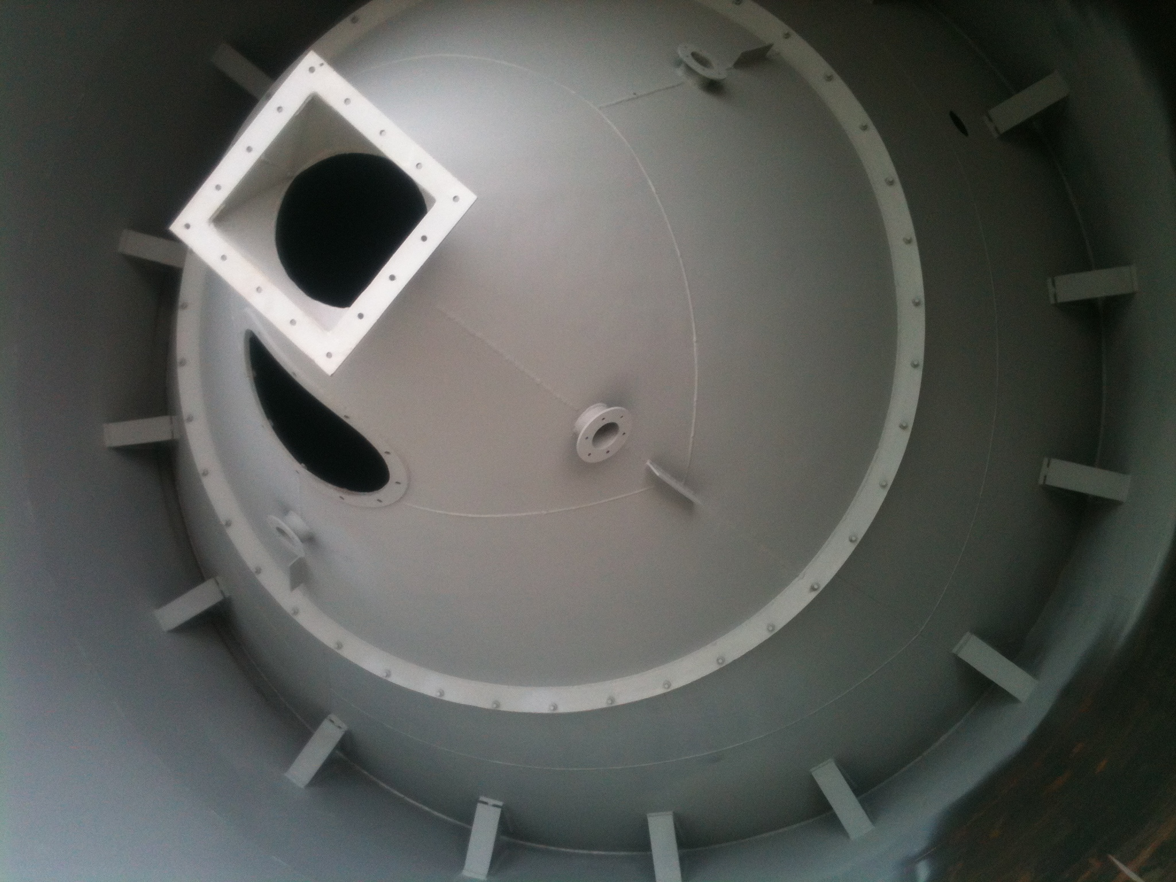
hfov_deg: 52.6
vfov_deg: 40.7
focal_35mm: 35
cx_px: 588
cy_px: 441
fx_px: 1189
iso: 64
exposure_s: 1/155
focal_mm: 3.85
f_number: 2.8
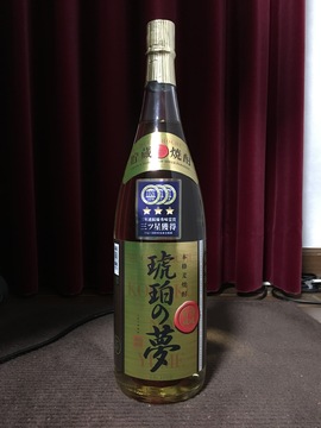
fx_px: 359
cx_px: 160
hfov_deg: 48.2
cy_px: 214
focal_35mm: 29
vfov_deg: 61.7
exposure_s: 1/15
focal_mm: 4.15
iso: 400
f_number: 2.2
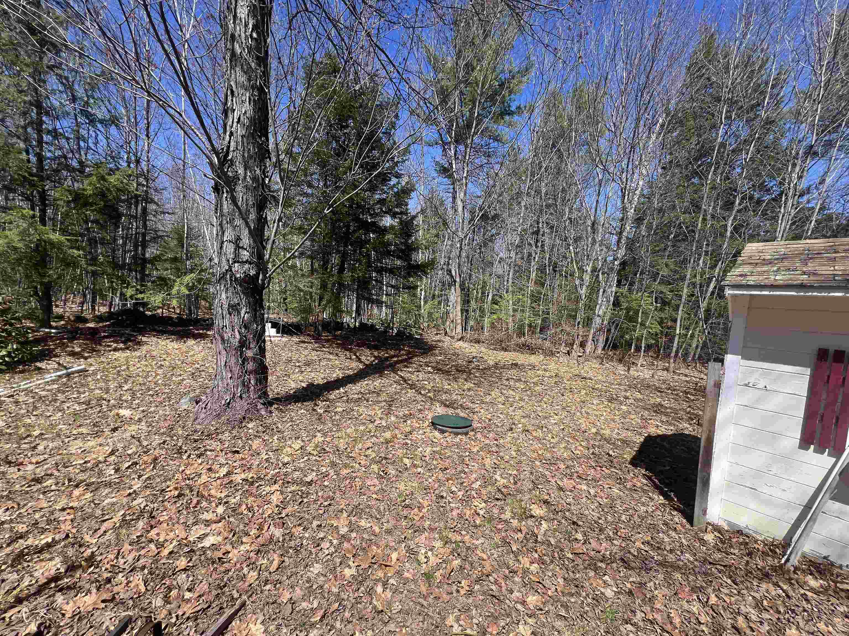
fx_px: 319
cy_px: 318
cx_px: 424
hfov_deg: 106.2
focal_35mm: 13
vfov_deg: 89.9
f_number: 1.8
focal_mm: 1.57
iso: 32
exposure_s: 1/943
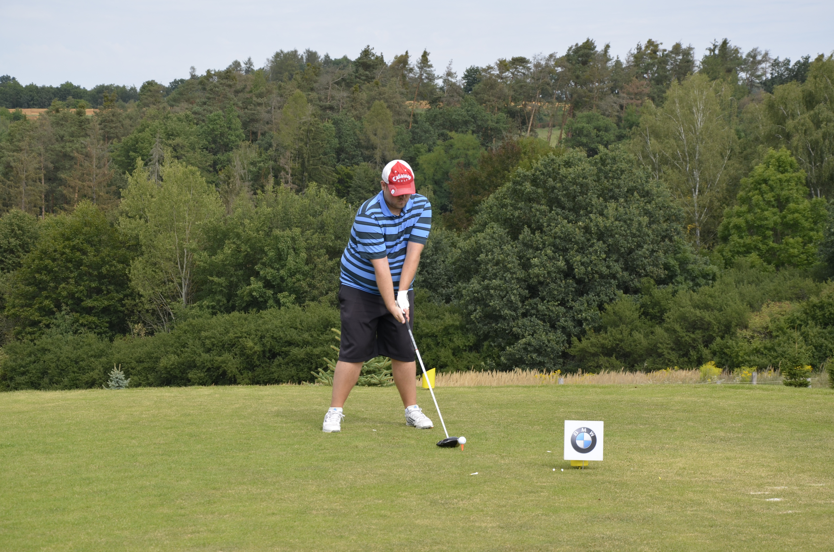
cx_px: 417
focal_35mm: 99
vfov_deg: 13.8
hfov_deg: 20.7
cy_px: 276
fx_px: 2289
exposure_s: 1/250
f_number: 8
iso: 180
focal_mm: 66
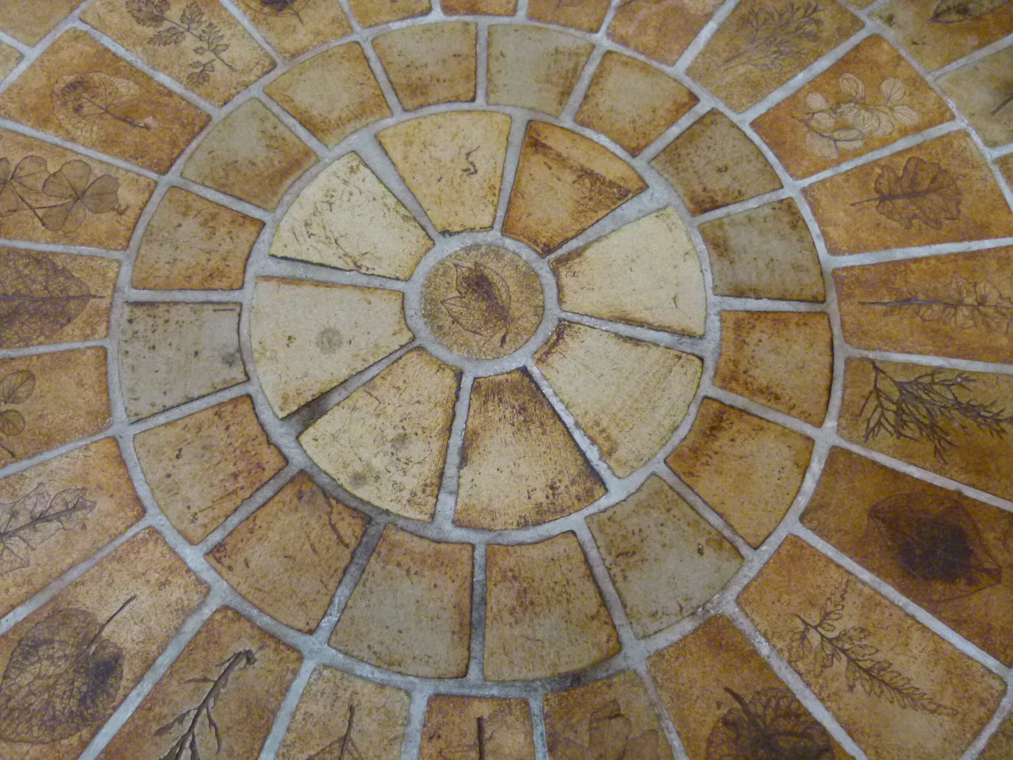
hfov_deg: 69.4
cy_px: 380
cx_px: 506
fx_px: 732
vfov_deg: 54.9
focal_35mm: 25
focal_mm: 4.5
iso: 400
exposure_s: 1/40
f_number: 2.8
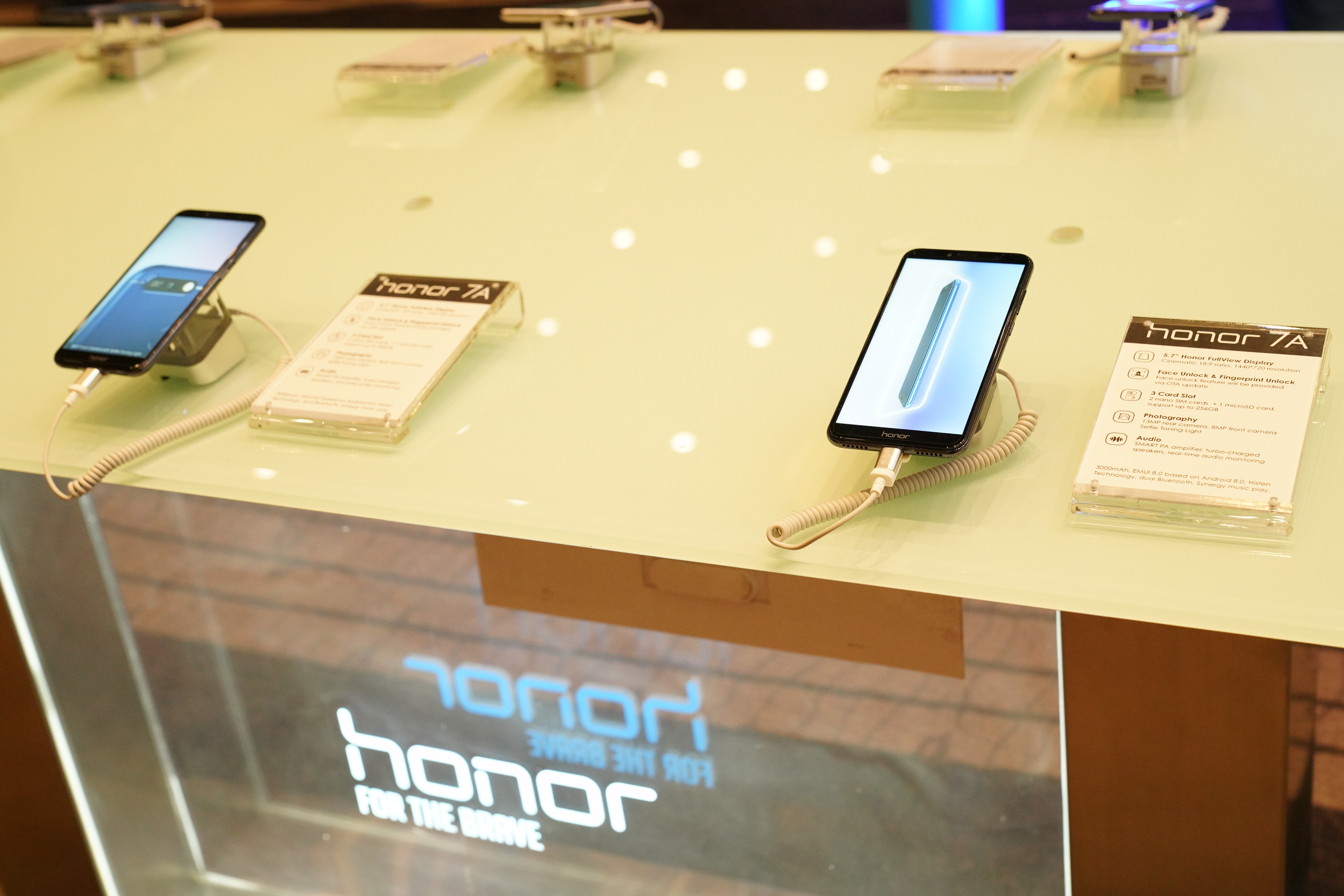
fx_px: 1830
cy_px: 449
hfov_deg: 40.3
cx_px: 662
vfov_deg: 27.5
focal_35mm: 49
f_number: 5.6
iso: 5000
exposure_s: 1/60
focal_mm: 48
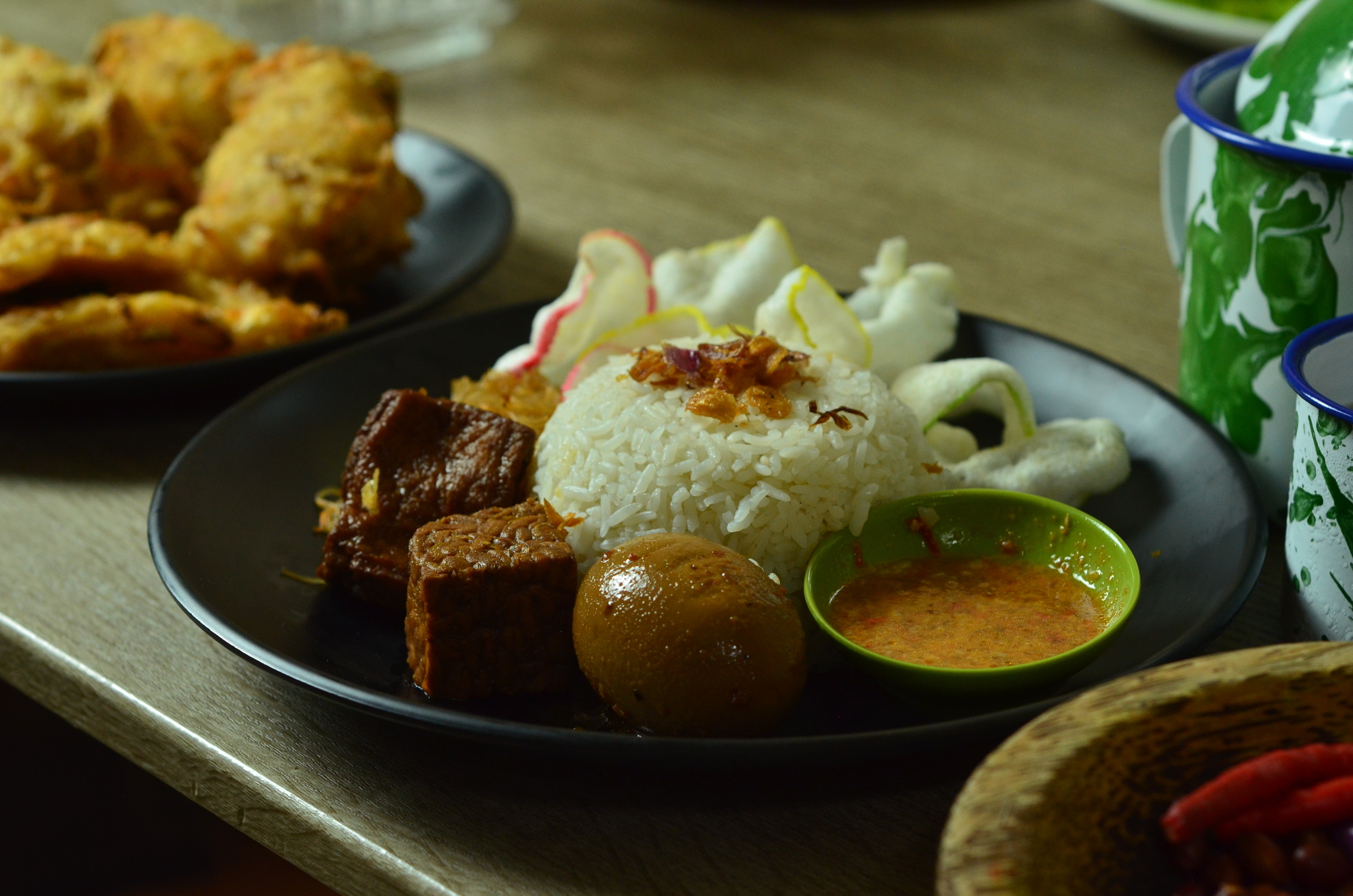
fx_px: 2813
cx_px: 676
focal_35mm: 75
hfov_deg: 27.0
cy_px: 448
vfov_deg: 18.1
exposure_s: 1/60
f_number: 5
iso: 800
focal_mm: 50
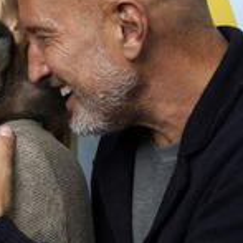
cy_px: 107
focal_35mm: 164
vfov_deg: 10.7
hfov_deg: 10.6
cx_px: -6
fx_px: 1303
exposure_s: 1/125
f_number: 5.6
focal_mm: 63
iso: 640
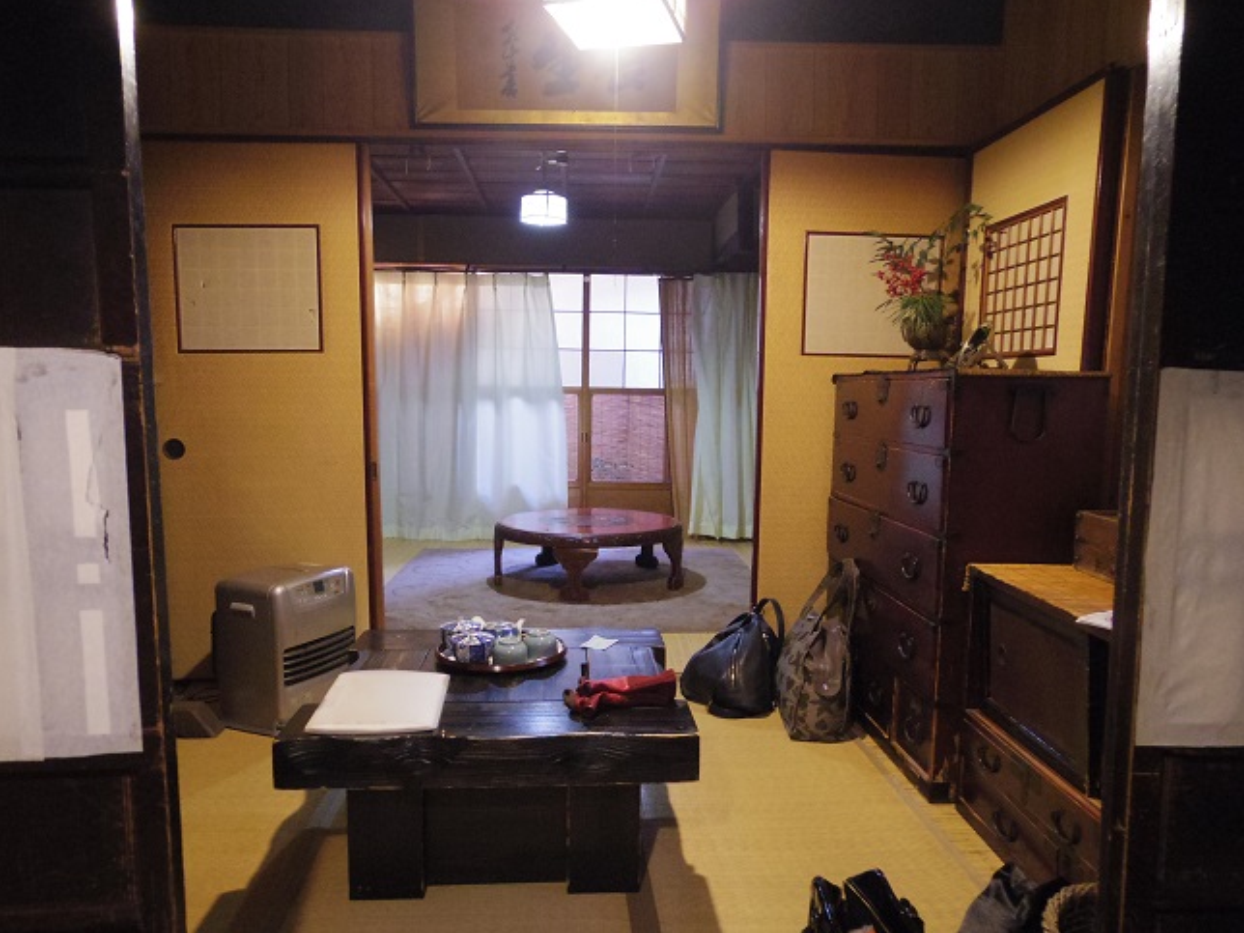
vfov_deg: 54.9
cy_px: 484
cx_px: 576
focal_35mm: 25
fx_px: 898
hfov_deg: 69.3
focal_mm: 5
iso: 1600
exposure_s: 1/10
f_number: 2.8
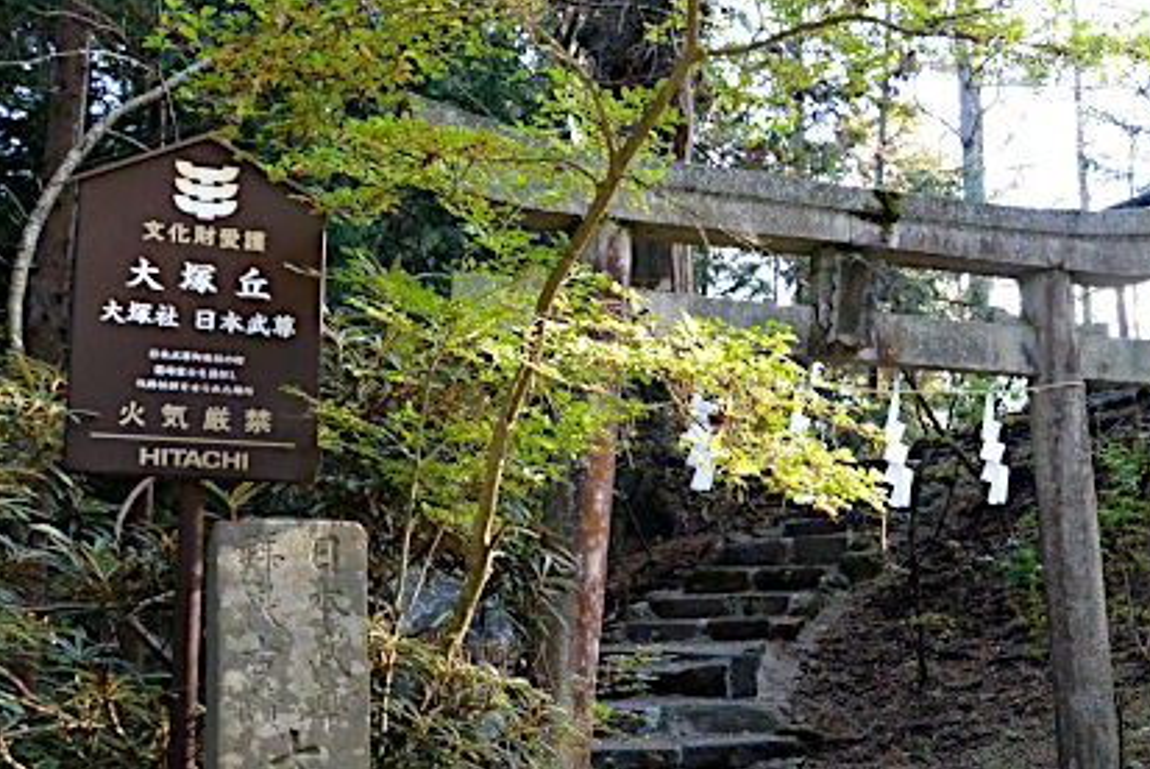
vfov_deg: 28.1
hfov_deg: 40.5
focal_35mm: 48
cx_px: 785
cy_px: 453
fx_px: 1534
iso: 800
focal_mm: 11.5
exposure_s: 1/30
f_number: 4.2
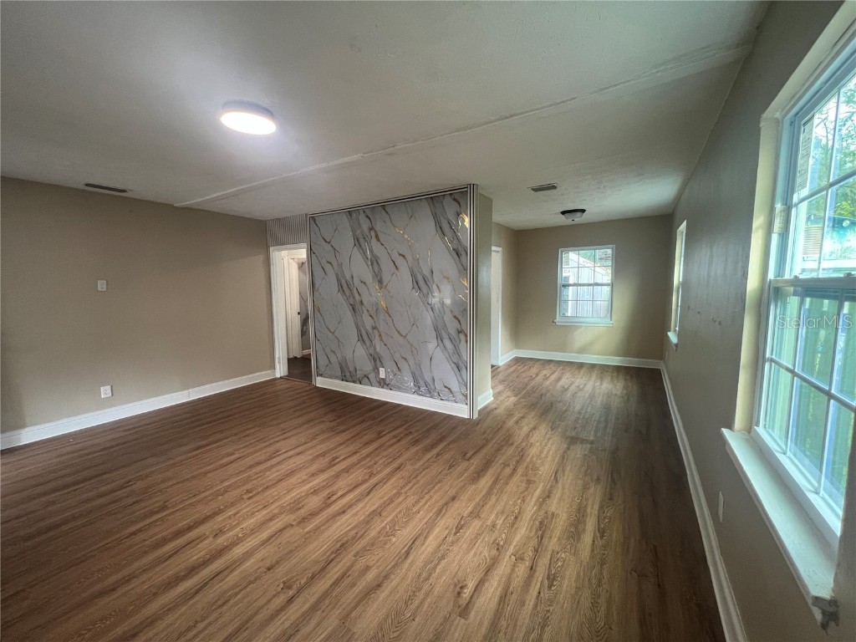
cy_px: 321
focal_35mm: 13
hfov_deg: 106.2
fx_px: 321
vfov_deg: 89.9
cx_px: 428
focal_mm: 1.57
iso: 200
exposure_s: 1/60
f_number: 1.8
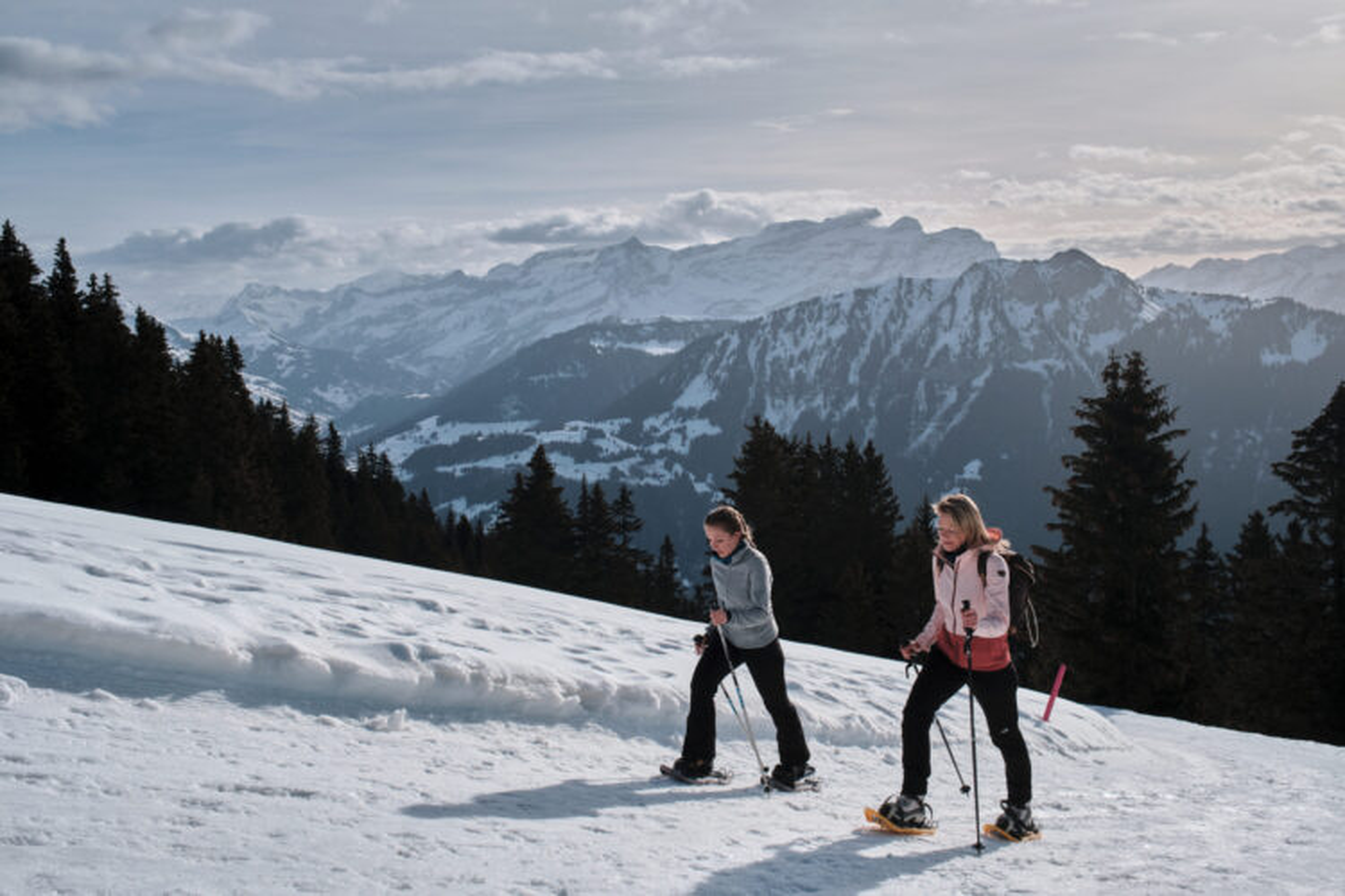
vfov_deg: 37.9
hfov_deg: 54.4
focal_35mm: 35
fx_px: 1308
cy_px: 448
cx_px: 672
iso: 320
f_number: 8
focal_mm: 23
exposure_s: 1/950
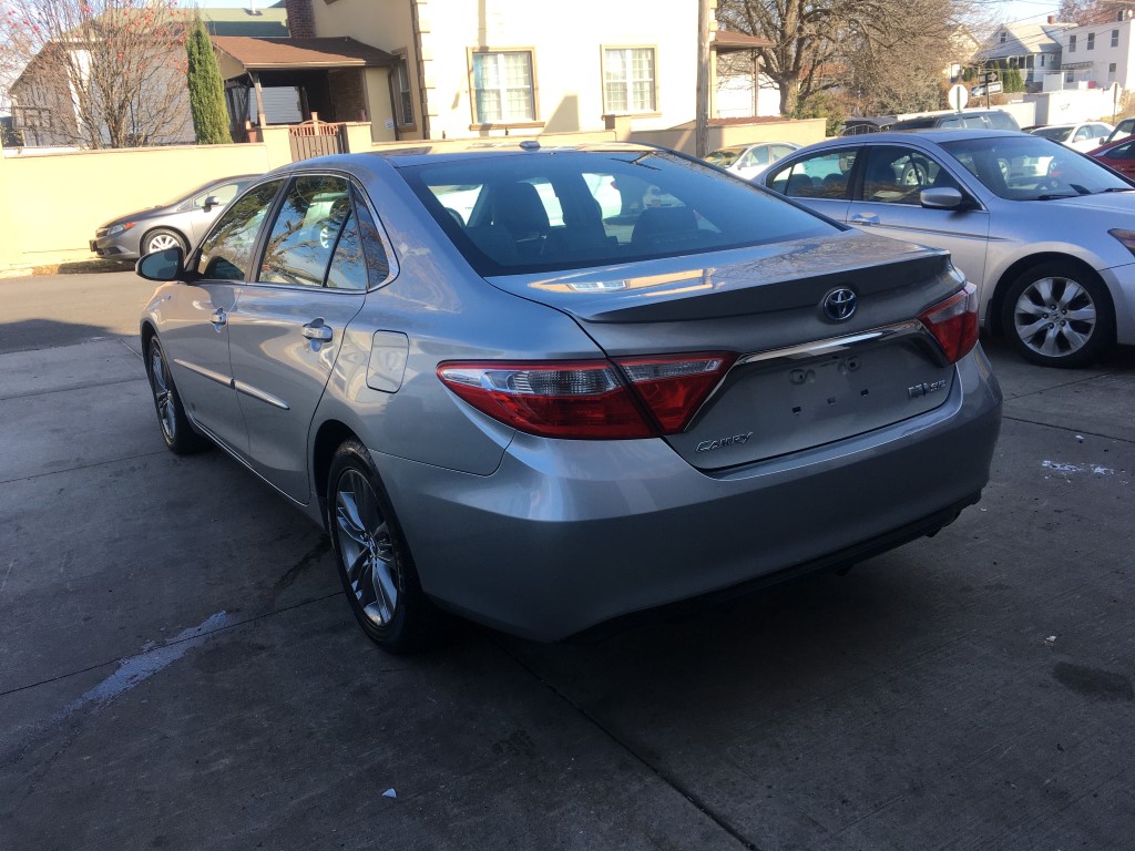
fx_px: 951
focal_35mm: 29
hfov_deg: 61.7
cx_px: 568
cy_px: 426
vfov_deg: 48.2
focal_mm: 4.15
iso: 25
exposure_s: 1/411
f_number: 2.2
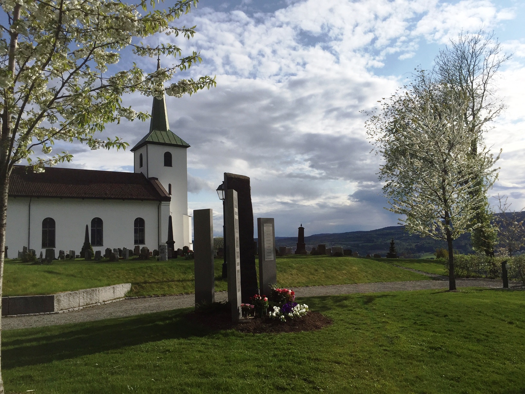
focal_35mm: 29
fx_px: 440
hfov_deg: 61.7
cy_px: 197
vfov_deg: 48.2
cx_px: 262
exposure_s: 1/4405
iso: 32
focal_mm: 4.15
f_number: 2.2
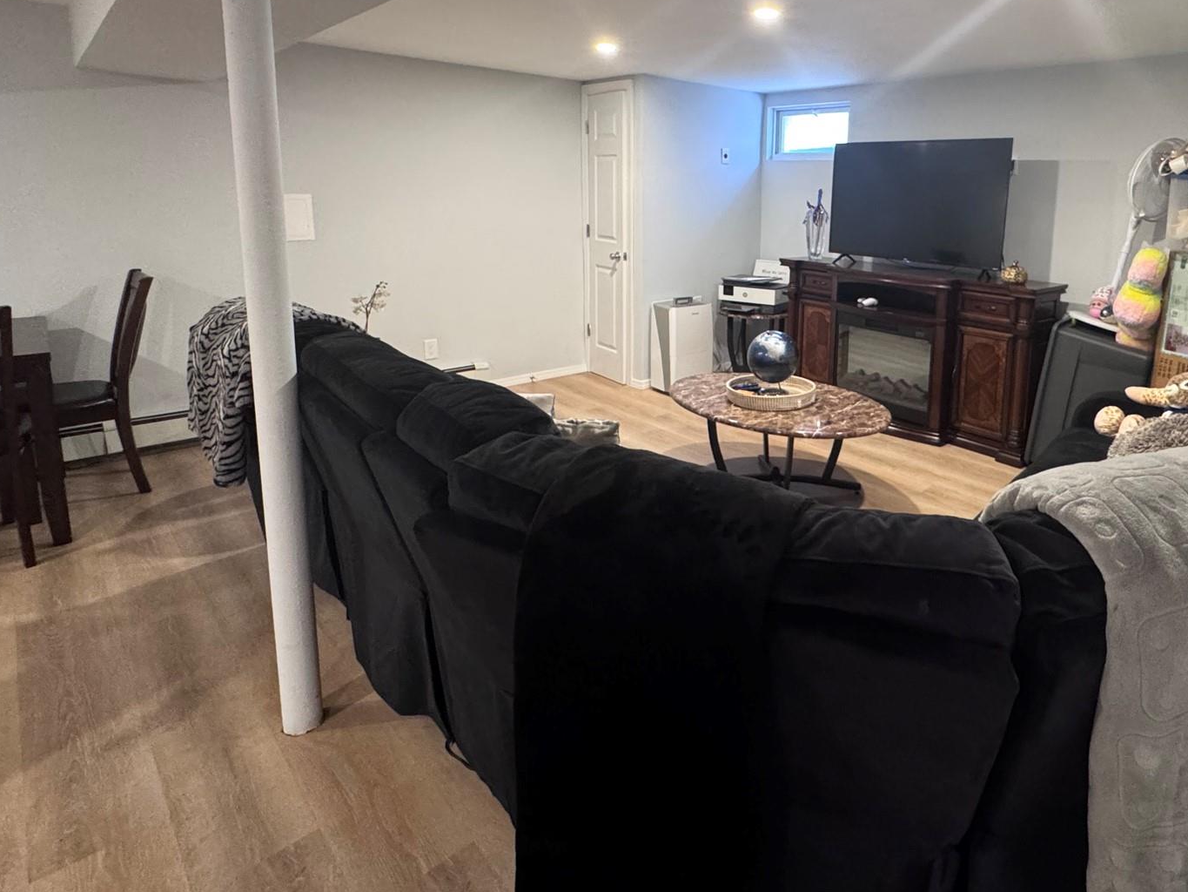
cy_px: 294
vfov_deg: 61.8
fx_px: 721
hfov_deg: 77.0
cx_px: 769
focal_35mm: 21
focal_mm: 2.22
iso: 500
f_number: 2.2
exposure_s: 1/60
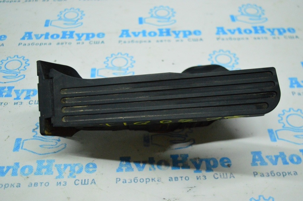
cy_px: 100
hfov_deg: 41.1
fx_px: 404
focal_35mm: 48
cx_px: 152
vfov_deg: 28.0
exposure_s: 1/800
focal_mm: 32
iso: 6400
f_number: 4.5
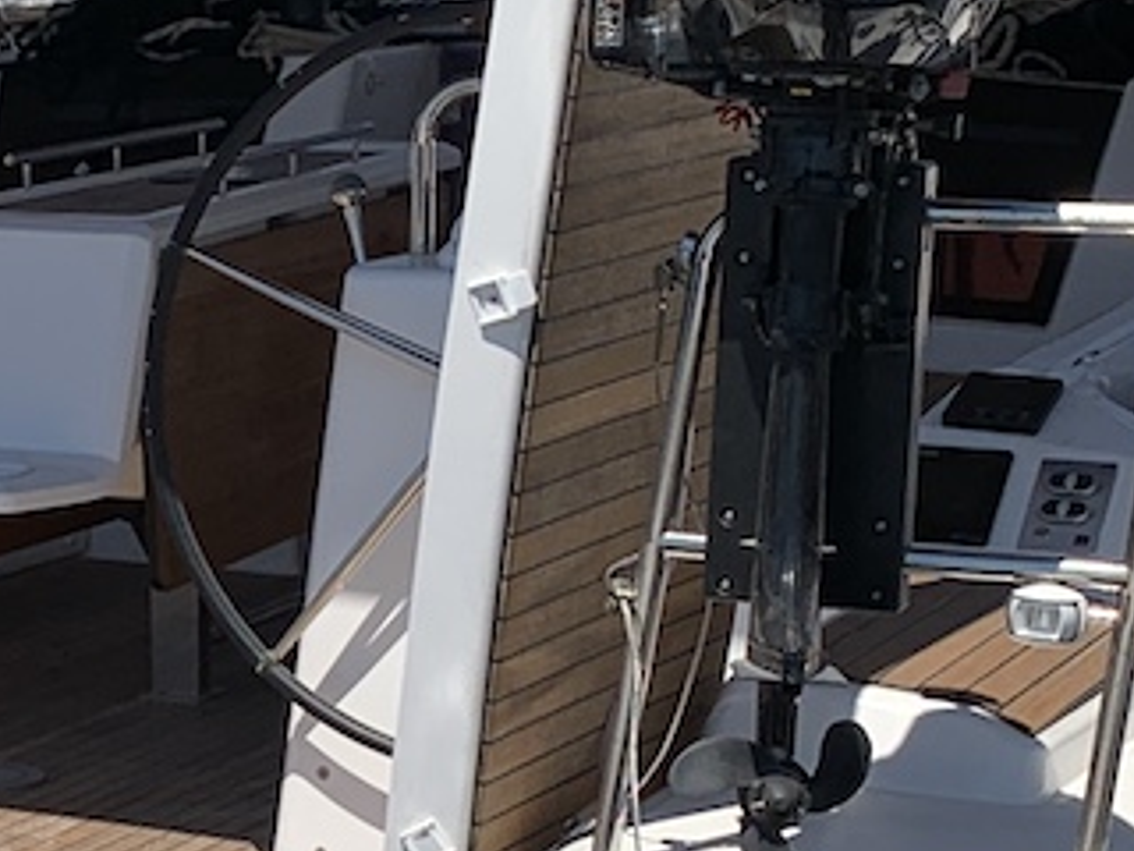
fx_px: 4259
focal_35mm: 130
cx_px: -248
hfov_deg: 14.6
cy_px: 691
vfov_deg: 11.4
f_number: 1.8
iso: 25
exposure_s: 1/4274
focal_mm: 4.25
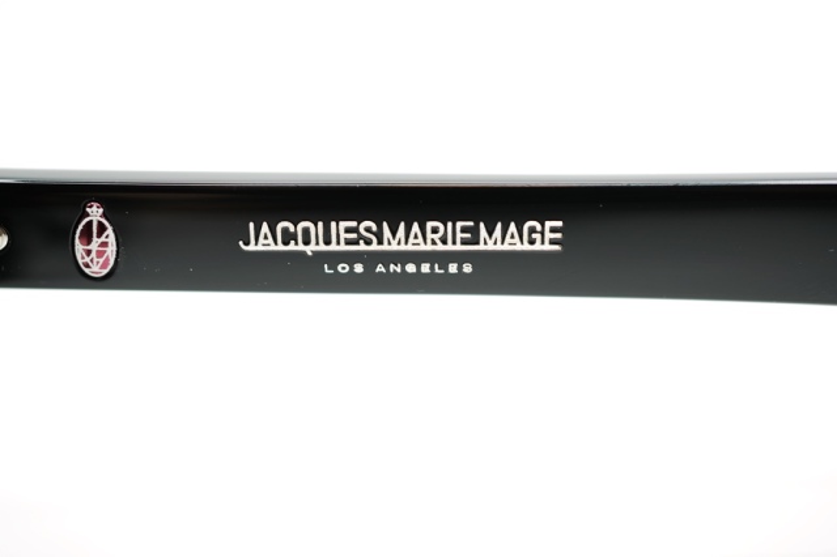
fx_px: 1162
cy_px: 278
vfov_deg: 27.0
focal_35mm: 50
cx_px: 418
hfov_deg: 39.6
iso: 200
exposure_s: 1/50
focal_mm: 50
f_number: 2.8
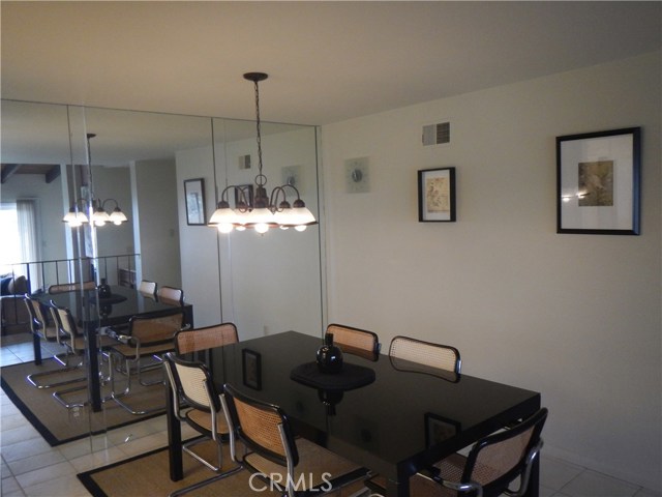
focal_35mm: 28
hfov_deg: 63.4
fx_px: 535
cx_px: 331
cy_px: 248
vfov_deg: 49.7
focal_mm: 5
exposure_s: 1/30
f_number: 3.9
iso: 360
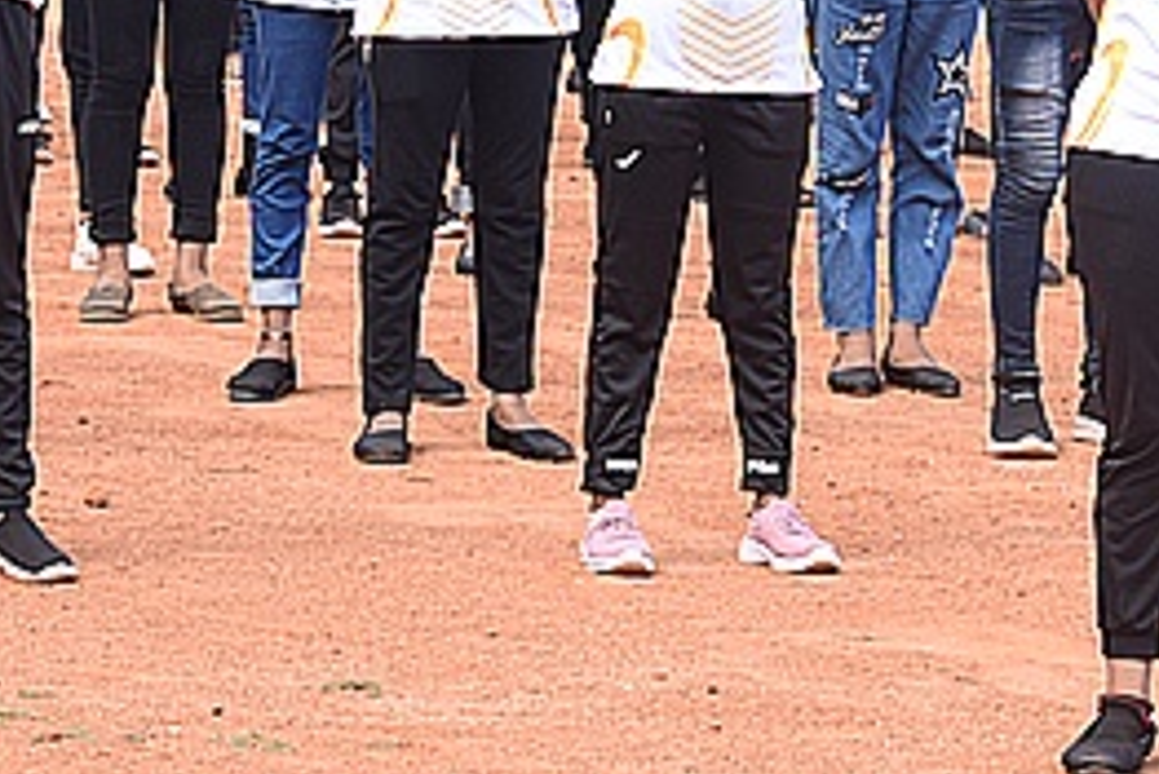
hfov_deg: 6.7
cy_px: -314
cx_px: -230
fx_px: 9760
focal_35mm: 303
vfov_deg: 4.5
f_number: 5.6
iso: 200
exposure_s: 1/125
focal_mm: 62
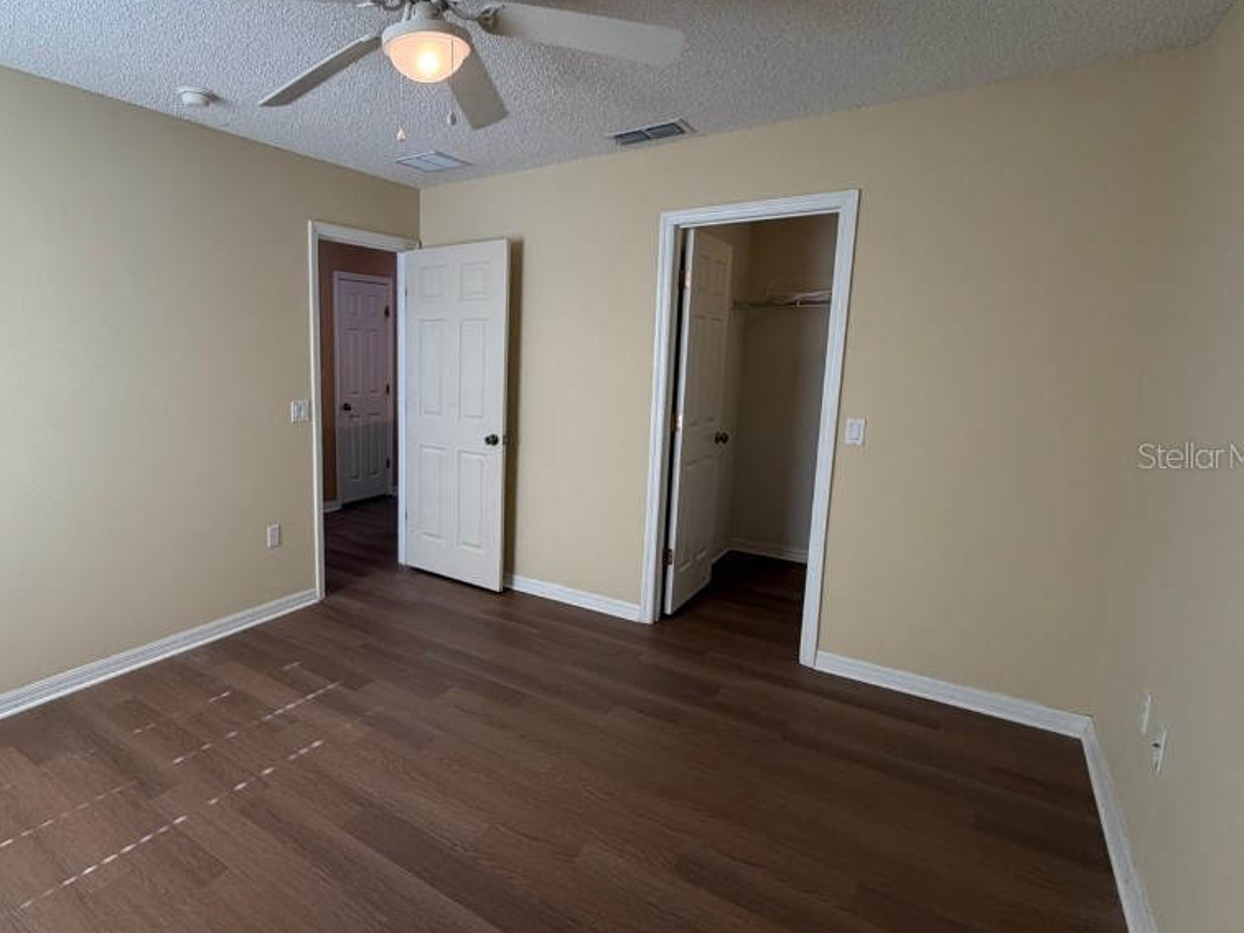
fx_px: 683
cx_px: 450
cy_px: 455
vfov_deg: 68.7
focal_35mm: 19
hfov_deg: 82.7
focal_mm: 2.22
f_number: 2.2
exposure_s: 1/120
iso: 100
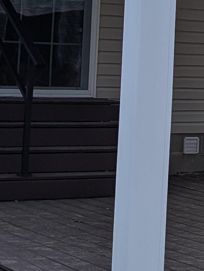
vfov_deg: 14.0
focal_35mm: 139
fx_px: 1090
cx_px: 334
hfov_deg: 10.2
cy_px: -1
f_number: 1.68
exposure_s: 1/2237
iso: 23
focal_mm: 6.9
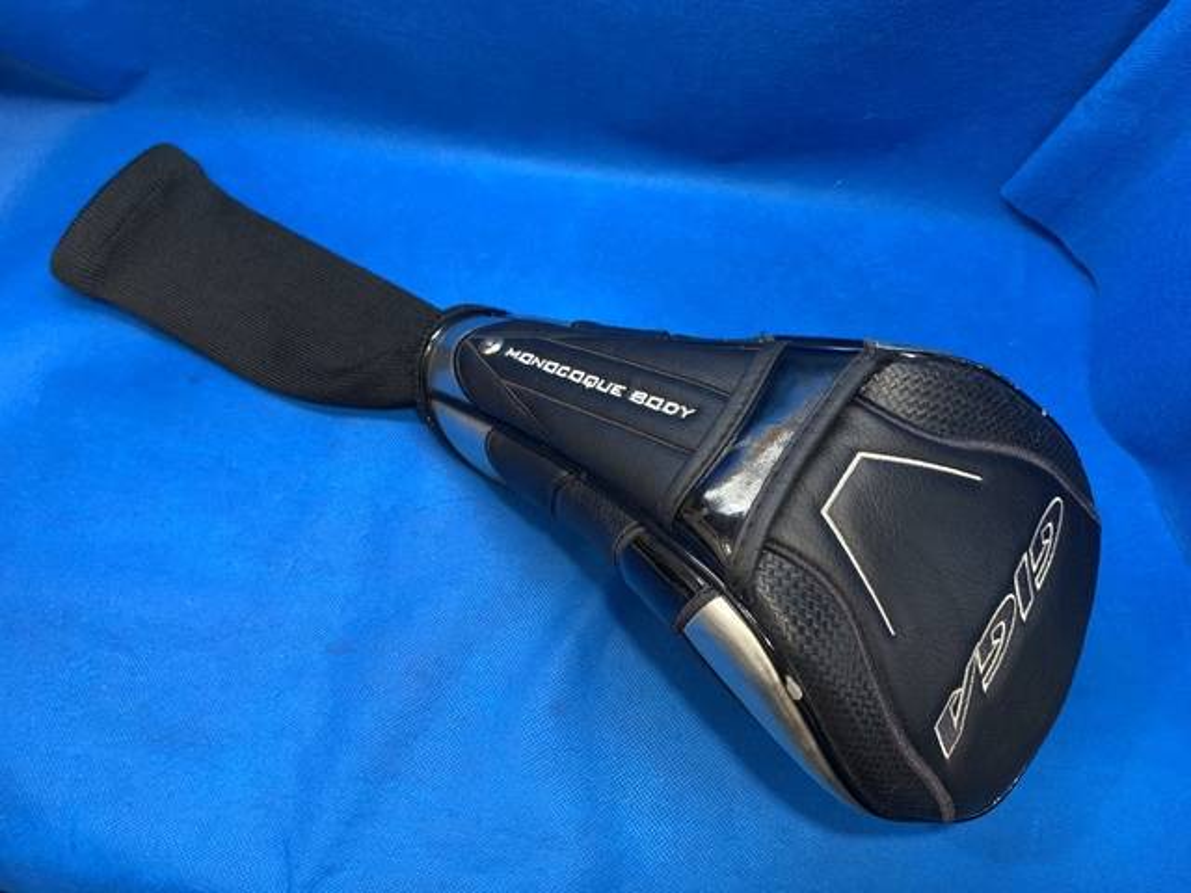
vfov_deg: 53.1
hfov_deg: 67.3
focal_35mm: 26
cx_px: 596
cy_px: 446
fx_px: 895
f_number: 1.8
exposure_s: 1/60
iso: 160
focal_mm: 4.25
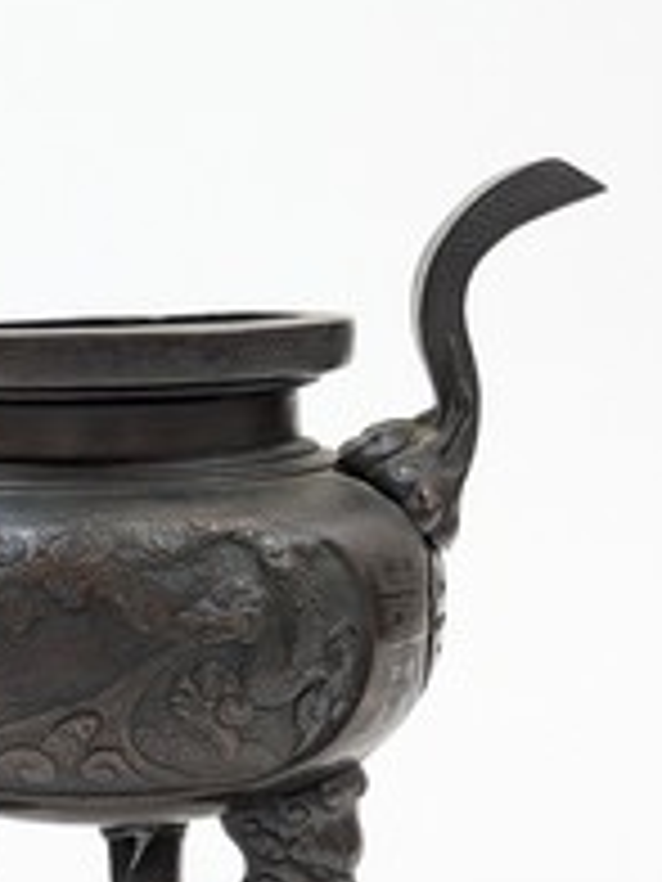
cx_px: 178
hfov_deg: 15.0
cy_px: 652
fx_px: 2499
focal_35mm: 98
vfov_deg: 19.9
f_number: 1.85
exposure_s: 1/99.9
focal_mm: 6.81
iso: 100
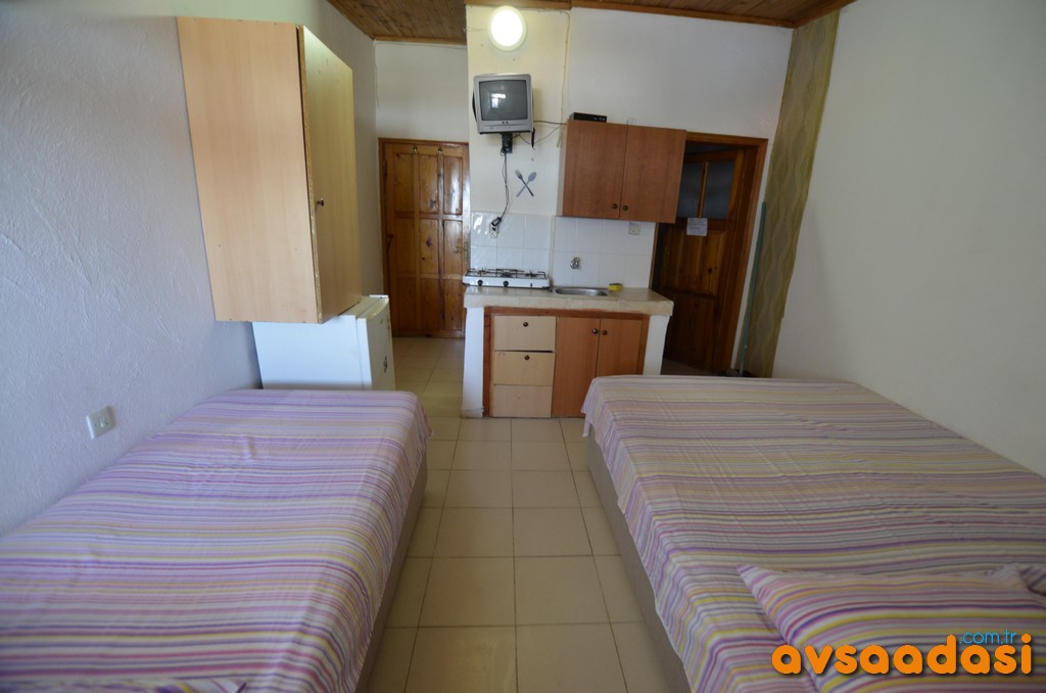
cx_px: 523
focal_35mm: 15
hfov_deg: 100.5
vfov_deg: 77.1
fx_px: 435
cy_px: 346
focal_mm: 10
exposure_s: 1/60
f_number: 4
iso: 800
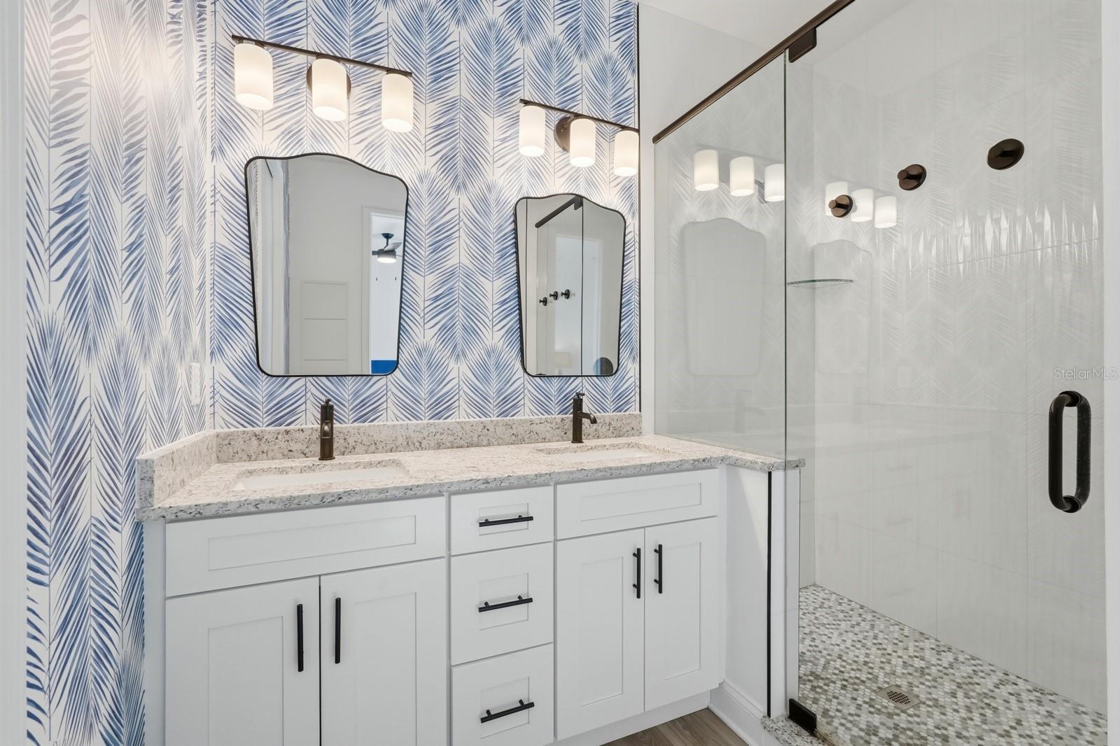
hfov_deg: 95.0
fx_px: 513
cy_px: 373
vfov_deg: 72.0
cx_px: 560
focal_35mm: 16
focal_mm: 16.5
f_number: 8
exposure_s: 1/3200
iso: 2500
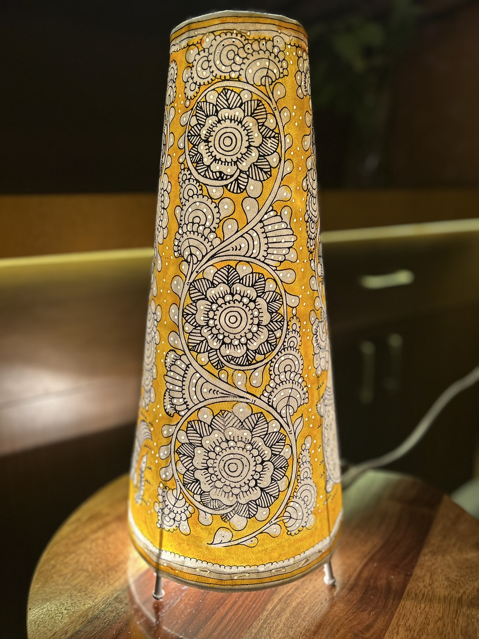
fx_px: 480
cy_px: 320
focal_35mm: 26
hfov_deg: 53.1
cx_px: 240
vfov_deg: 67.3
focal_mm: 5.7
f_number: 1.5
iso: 100
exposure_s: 1/100
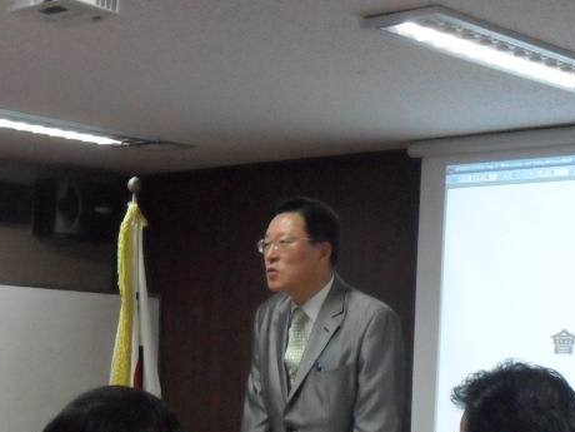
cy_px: 411
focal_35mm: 98
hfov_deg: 20.0
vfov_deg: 14.9
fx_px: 1628
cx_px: 360
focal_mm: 7.8
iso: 400
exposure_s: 1/20
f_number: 4.5
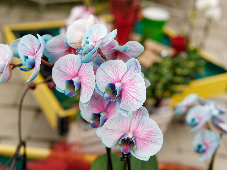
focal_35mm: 50
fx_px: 328
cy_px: 85
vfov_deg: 29.1
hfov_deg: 38.2
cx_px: 114
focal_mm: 25
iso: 200
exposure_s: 1/250
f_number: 2.2
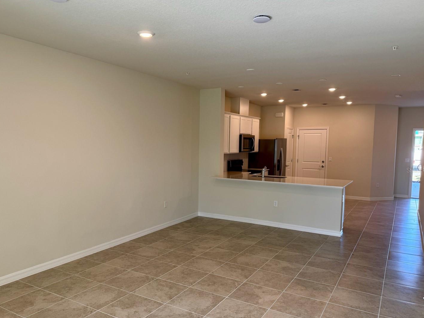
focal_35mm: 27
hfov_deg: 65.2
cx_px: 196
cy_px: 170
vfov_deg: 51.3
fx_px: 331
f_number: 1.78
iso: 80
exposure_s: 1/170
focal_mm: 6.76
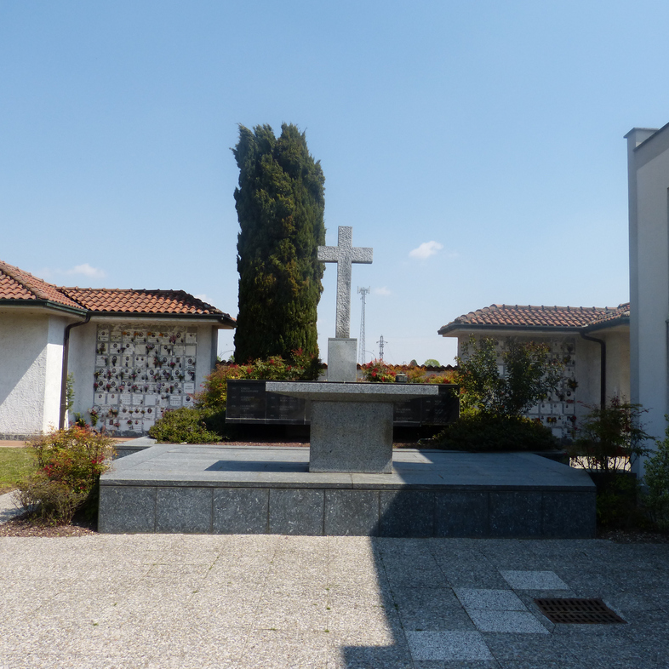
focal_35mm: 30
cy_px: 334
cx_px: 372
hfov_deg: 53.9
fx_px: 656
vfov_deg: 54.0
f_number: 4
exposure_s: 1/1000
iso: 100
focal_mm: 4.5
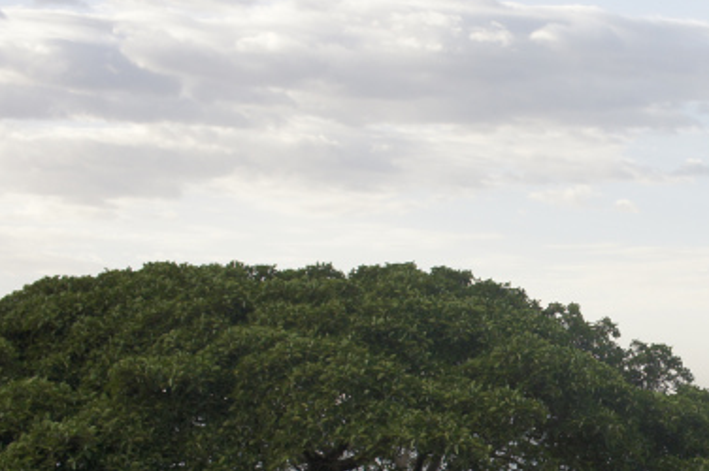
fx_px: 1928
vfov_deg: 13.7
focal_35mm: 98
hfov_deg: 19.3
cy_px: 508
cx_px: 903
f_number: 6.3
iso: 200
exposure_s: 1/125
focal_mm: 24
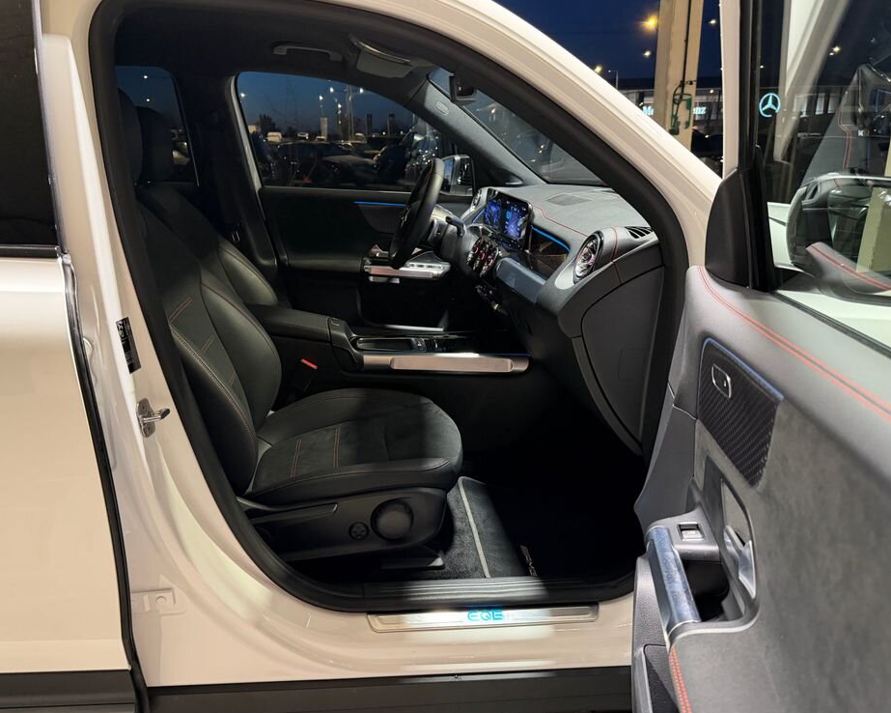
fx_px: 685
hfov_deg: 65.9
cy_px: 356
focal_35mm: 26
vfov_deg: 54.9
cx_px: 410
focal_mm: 6.76
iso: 640
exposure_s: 1/50
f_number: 1.78
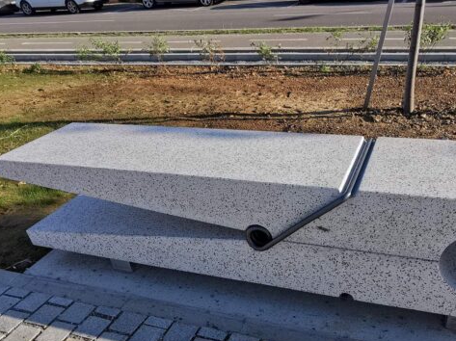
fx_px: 342
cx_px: 334
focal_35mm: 26
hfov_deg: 63.9
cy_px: 215
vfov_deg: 52.4
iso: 50
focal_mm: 2.35
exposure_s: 1/791
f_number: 2.2
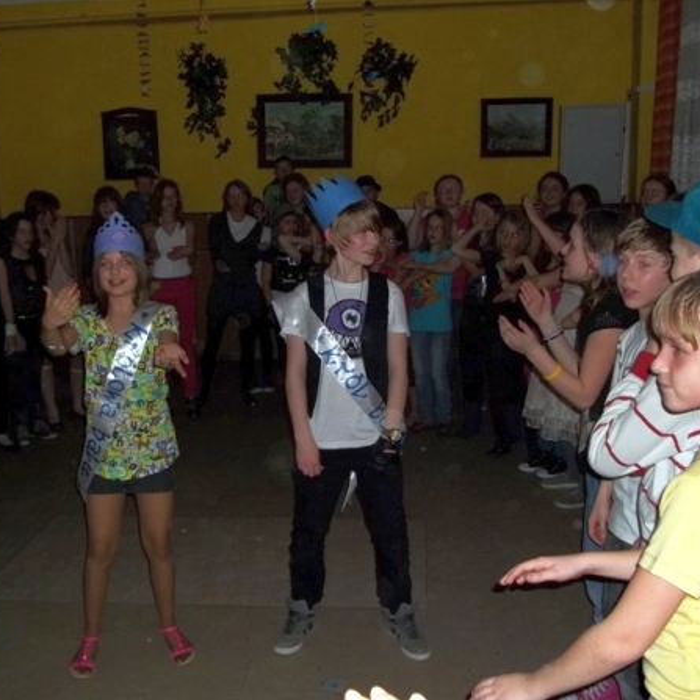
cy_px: 351
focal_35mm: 38
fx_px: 869
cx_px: 321
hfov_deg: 43.8
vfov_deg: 43.9
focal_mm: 5.7
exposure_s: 1/30
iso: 64
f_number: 2.9
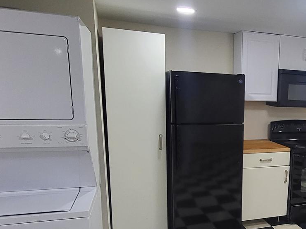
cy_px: 167
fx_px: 318
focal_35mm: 36
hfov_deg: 45.7
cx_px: 284
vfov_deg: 38.8
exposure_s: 1/60
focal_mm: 1.74
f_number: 2.2
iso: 200
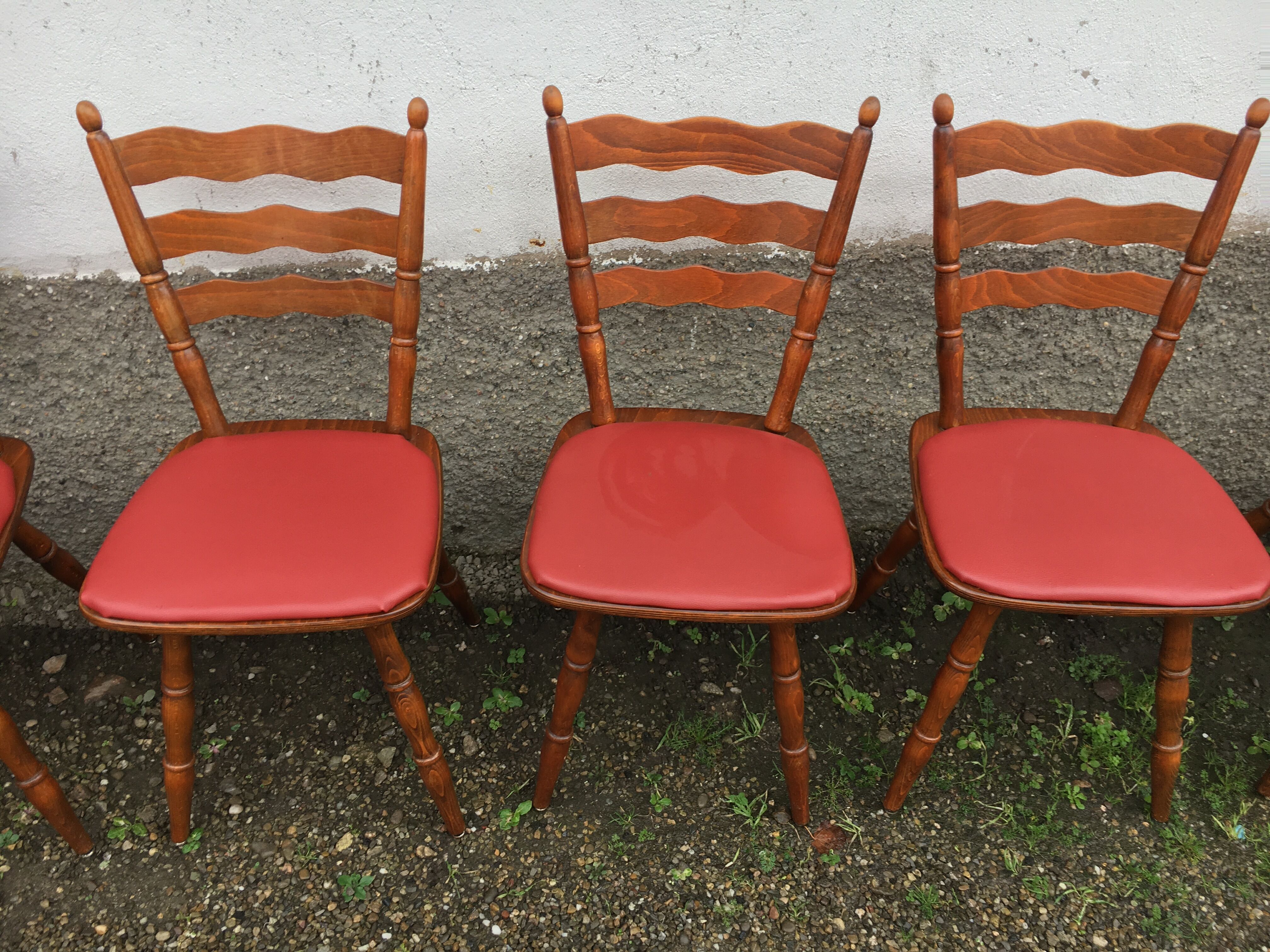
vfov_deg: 48.2
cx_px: 635
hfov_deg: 61.7
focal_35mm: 29
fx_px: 1064
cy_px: 476
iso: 25
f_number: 2.2
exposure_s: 1/114
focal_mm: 4.15
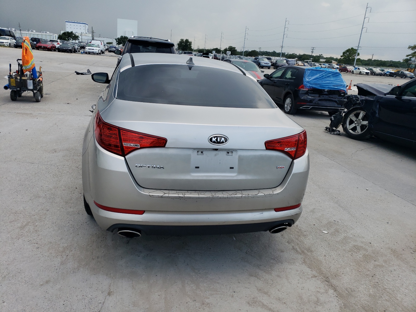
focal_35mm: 26
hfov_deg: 67.3
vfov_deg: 53.1
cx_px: 208
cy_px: 156
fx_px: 312
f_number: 1.5
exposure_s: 1/1111
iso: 50
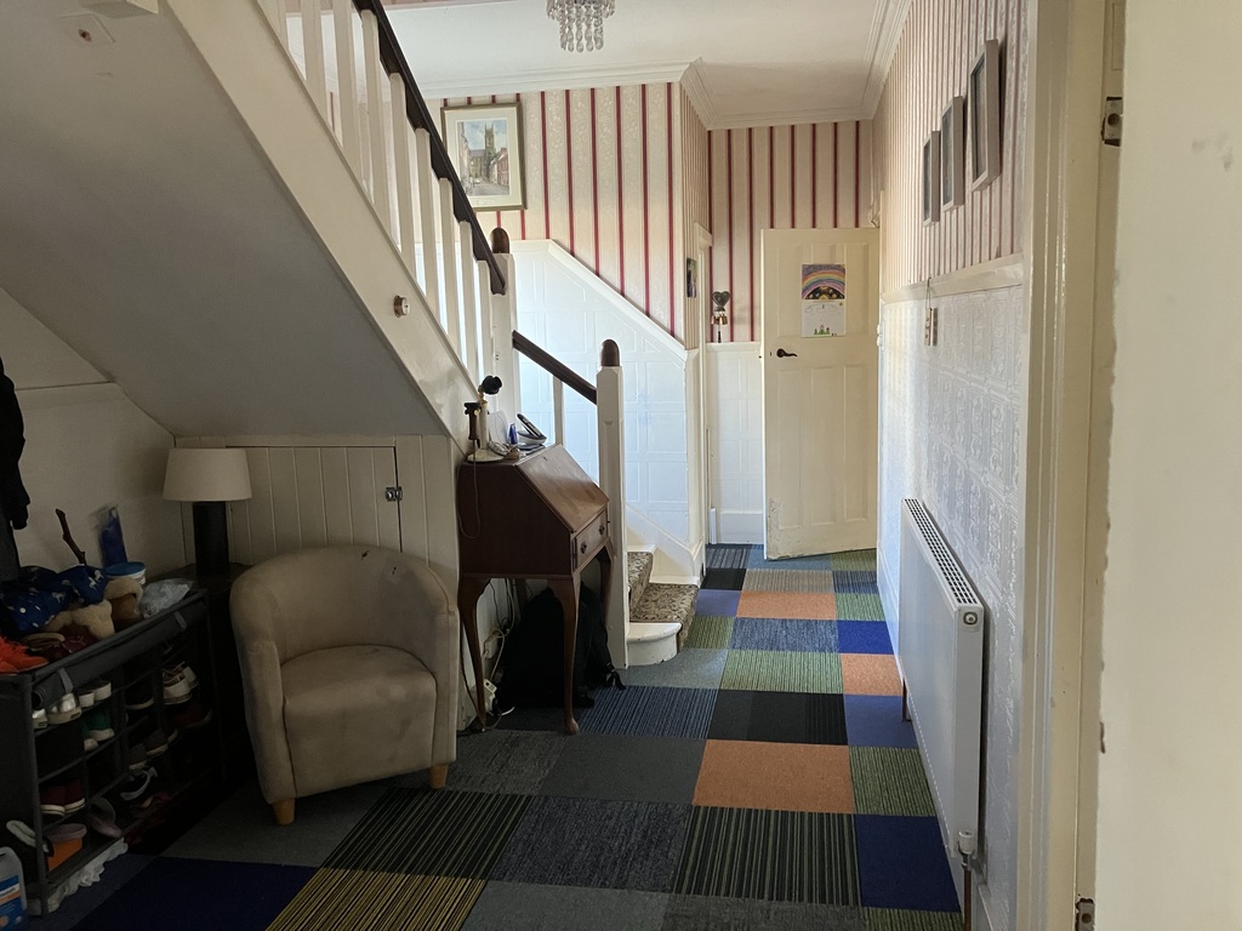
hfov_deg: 63.4
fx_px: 1005
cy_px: 466
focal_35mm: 28
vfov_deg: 49.7
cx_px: 621
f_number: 1.8
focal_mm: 3.99
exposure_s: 1/60
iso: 320
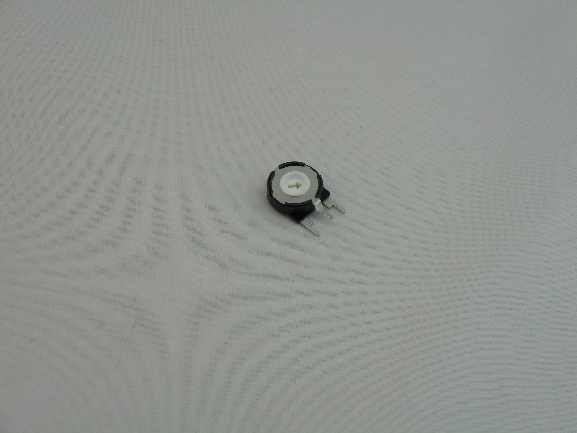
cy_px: 216
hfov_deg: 25.3
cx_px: 288
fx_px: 1283
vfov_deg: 19.1
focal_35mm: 77
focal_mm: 13.8
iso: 80
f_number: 5.5
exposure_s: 1/50
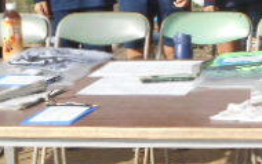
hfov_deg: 12.7
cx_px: 389
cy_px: -32
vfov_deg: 8.3
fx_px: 1122
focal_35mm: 157
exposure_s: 1/400
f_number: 4.2
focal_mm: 7.7
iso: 80
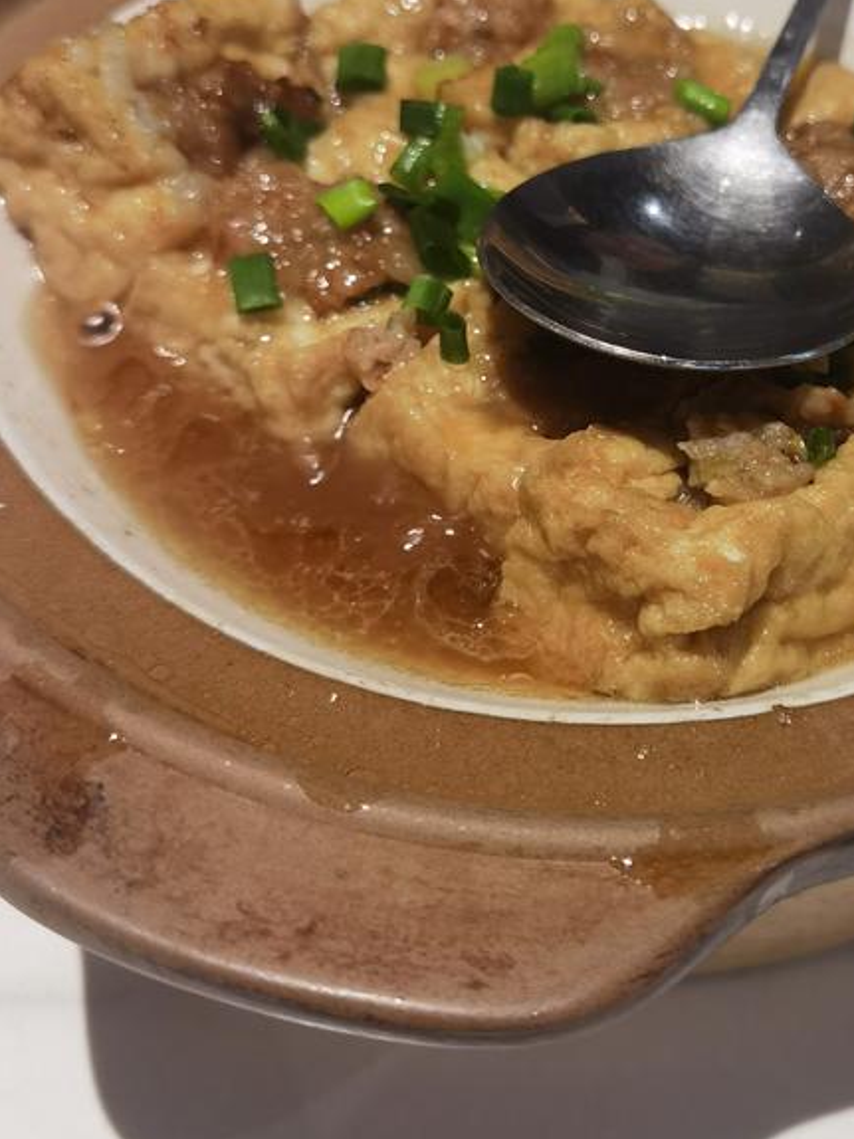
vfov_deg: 40.1
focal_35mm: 47
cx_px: 614
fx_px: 1547
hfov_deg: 30.5
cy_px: 405
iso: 200
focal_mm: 6.71
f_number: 1.9
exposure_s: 1/100
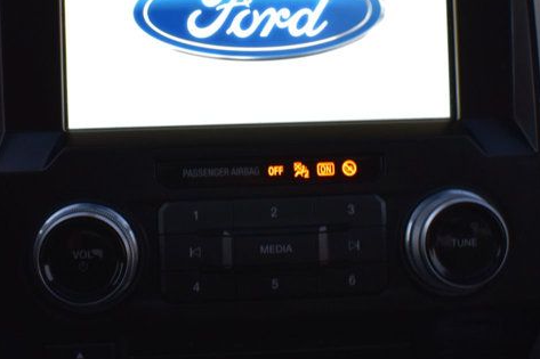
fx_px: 975
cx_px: 252
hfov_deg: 31.0
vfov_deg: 20.8
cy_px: 127
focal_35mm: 65
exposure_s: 1/20
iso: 400
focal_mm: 20
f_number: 6.3
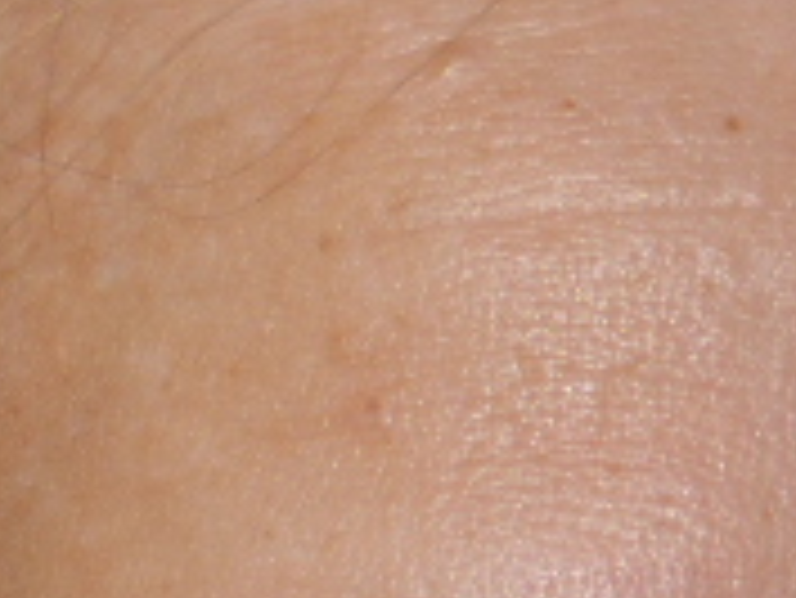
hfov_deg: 4.5
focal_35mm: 437
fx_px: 10056
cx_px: 1034
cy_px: 1021
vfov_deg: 3.4
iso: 100
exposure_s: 1/100
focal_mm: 21.8
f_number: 2.8
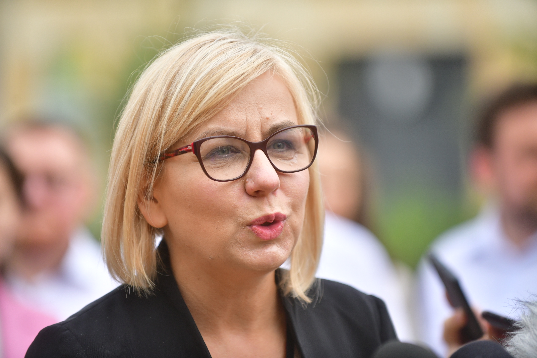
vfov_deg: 6.9
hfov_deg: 10.3
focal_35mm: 200
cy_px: 179
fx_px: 2983
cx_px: 268
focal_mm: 200
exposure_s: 1/3200
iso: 720
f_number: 2.8
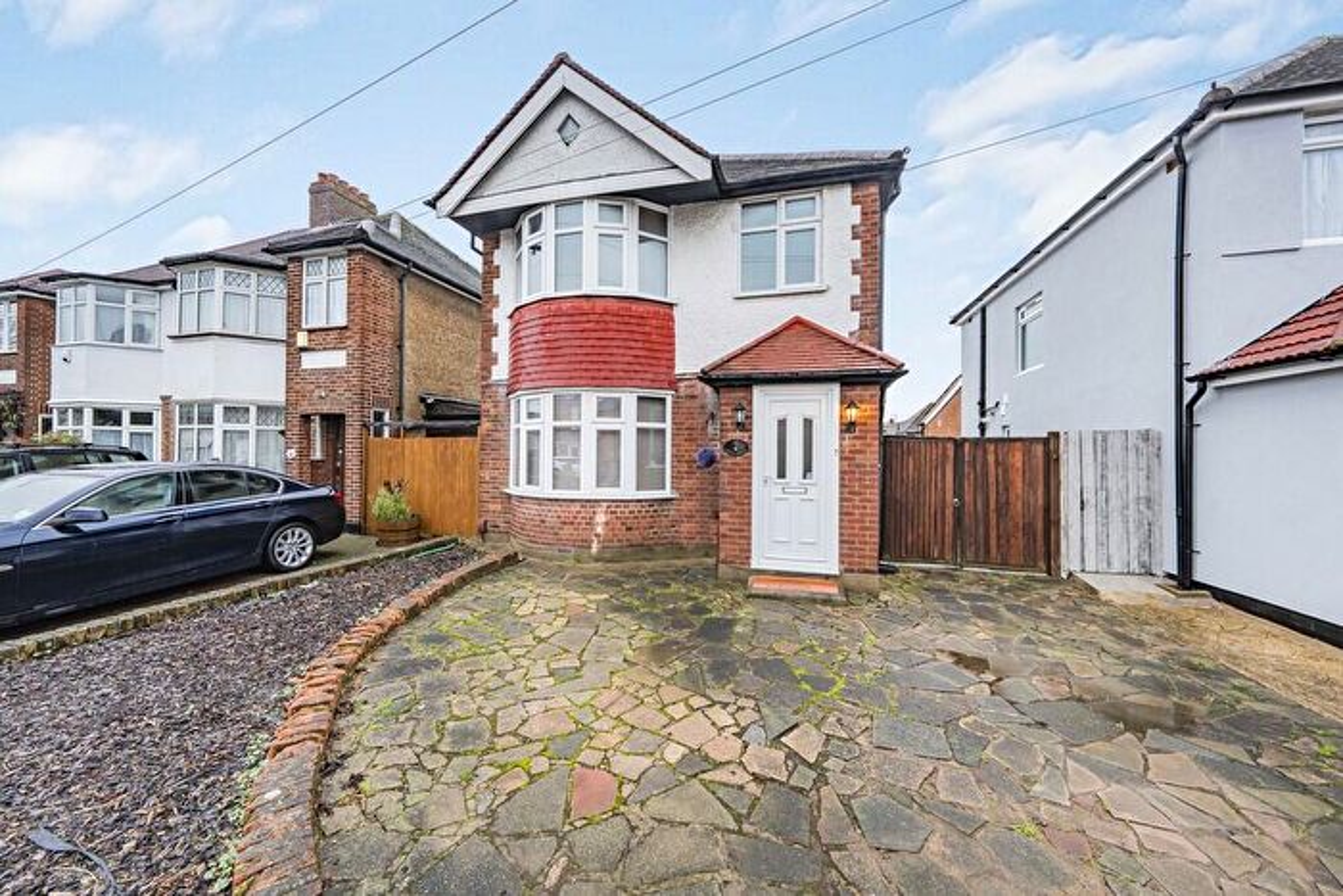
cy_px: 448
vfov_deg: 90.0
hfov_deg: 112.6
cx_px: 672
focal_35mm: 12
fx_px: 448
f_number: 9
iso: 320
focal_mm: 12
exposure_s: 1/40
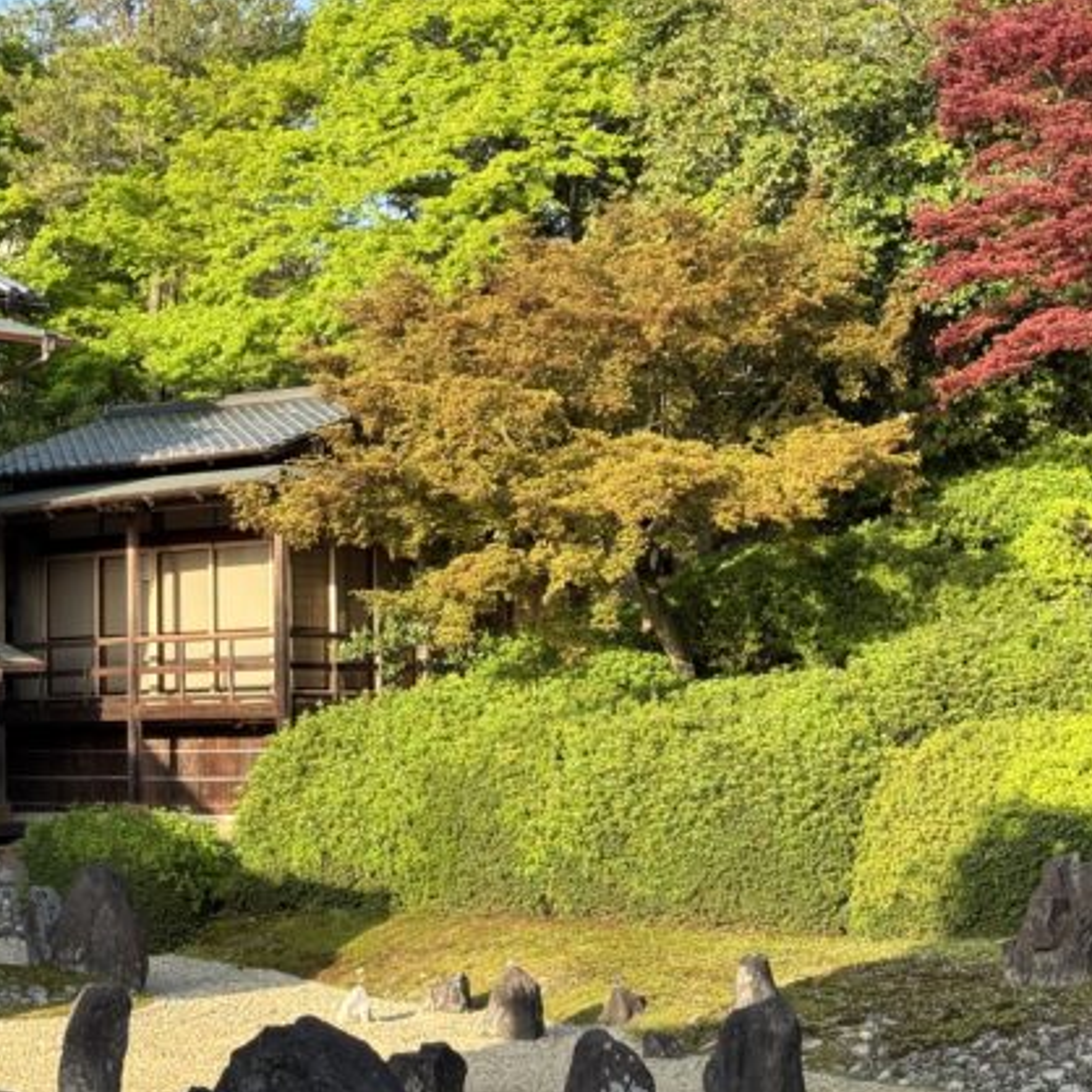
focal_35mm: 78
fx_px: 2784
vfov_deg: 22.2
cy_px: 596
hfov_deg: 22.2
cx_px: 447
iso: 64
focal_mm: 6.86
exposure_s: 1/783
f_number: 1.78
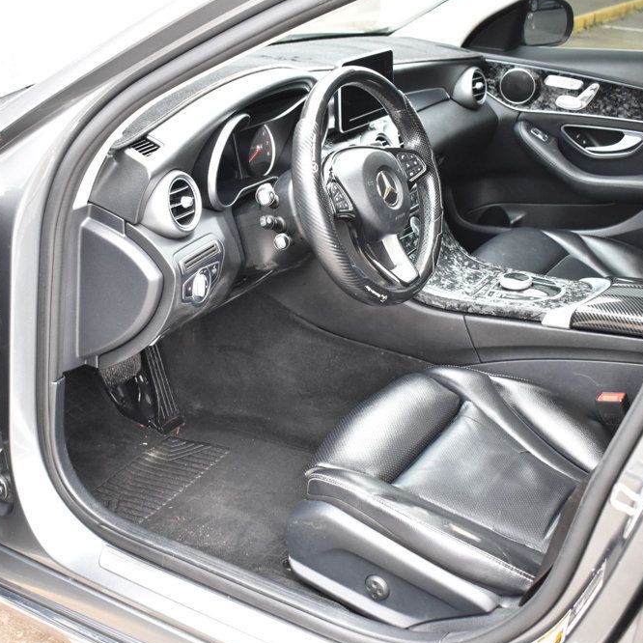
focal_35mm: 47
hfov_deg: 35.9
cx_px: 240
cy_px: 321
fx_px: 988
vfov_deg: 36.1
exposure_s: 1/125
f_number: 4
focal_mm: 24
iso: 1400
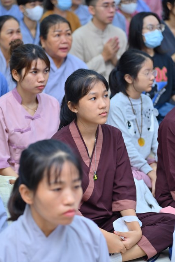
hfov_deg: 11.2
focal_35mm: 122
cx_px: 86
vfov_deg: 16.8
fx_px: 890
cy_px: 132
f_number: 4.5
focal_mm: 120
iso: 1000
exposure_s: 1/80
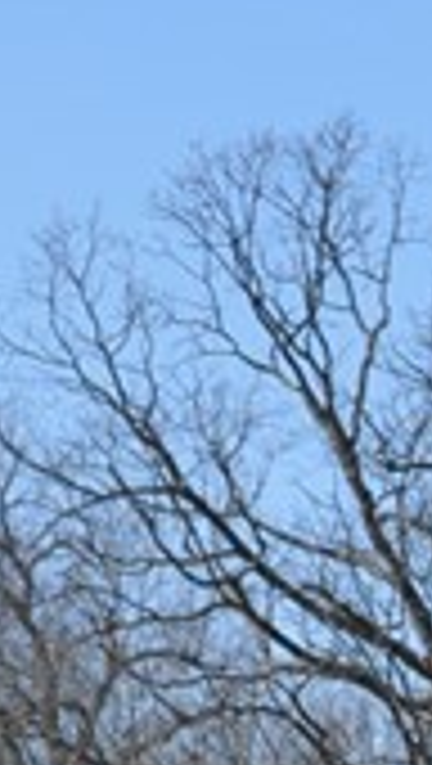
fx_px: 7736
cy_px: 1166
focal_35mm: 381
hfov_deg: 3.2
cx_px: 1109
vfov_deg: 5.6
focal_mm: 38
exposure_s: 1/200
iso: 100
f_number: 7.1
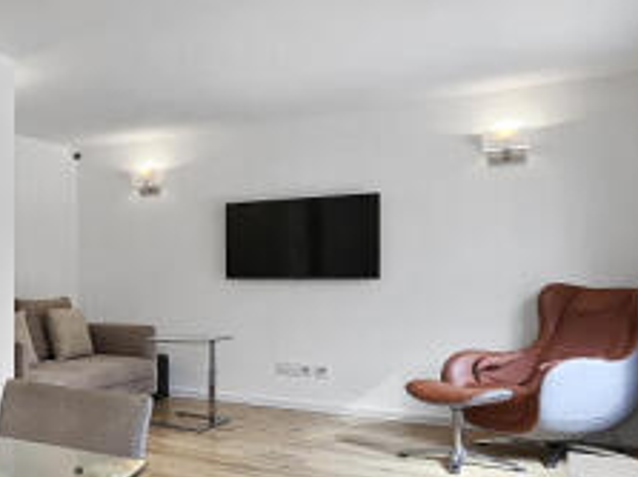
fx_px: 626
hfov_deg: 42.3
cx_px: -67
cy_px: 301
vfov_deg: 41.4
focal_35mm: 34
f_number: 2.2
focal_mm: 2.2
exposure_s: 1/100
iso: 64
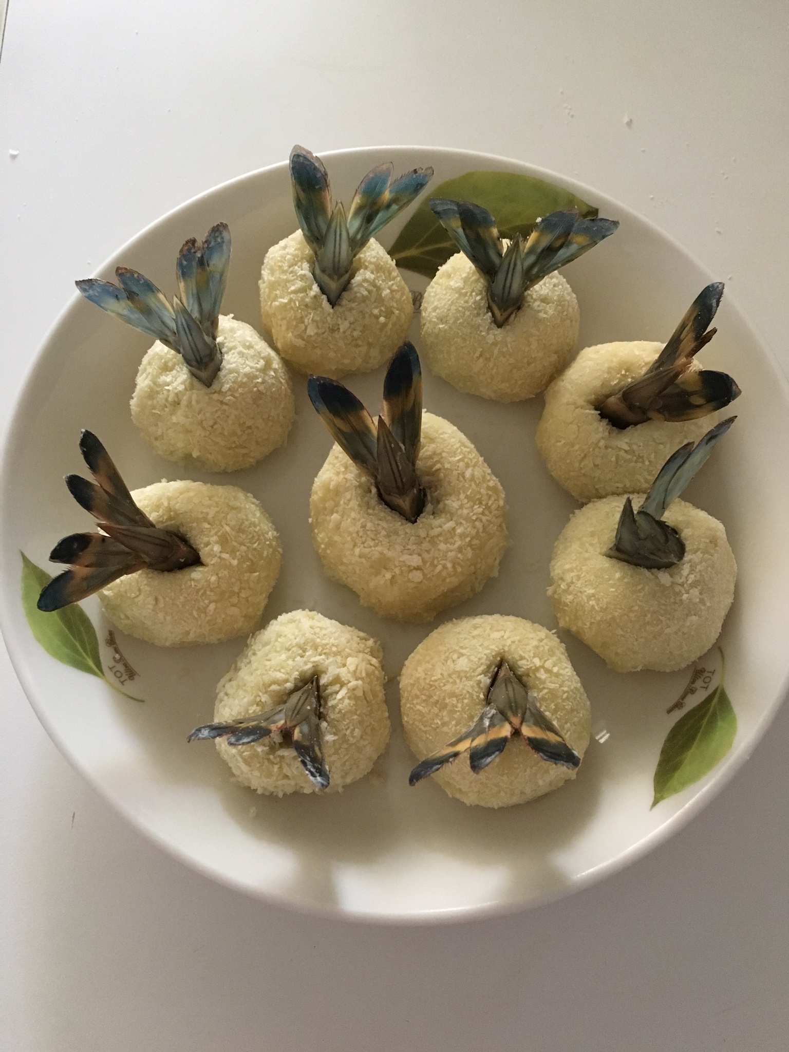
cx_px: 394
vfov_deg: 61.7
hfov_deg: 48.2
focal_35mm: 29
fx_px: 881
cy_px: 526
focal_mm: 4.15
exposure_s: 1/25
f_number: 2.2
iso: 200
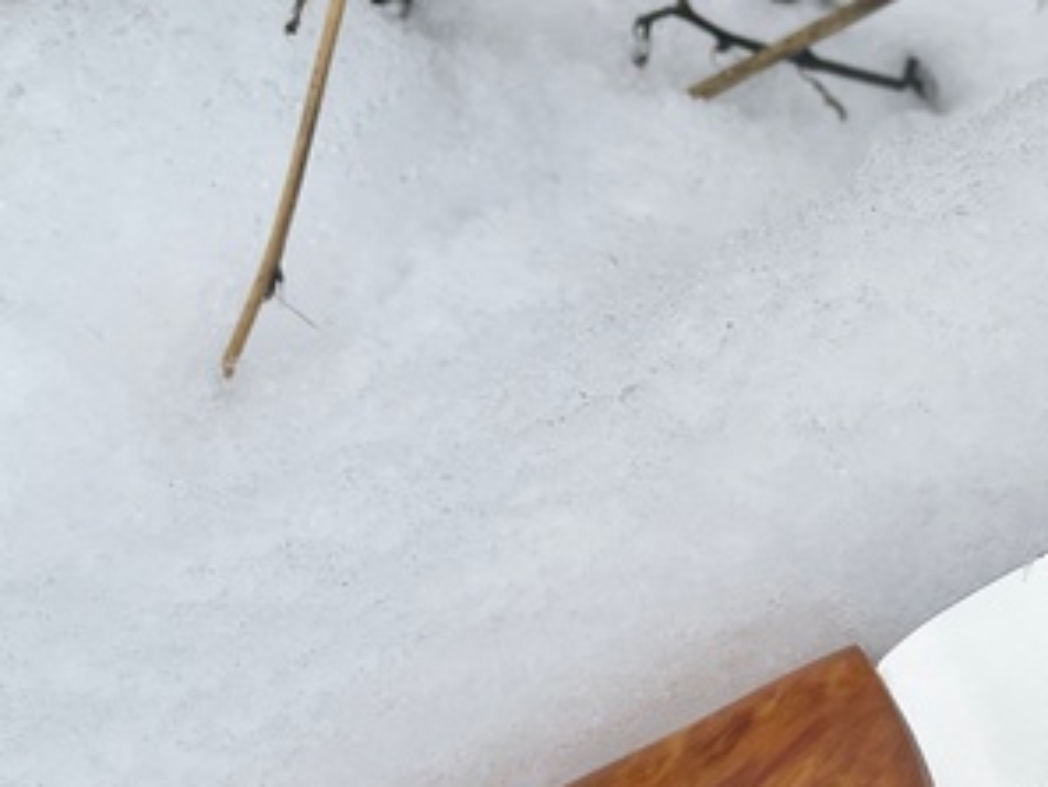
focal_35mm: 70
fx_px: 2120
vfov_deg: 20.5
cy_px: 738
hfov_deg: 26.3
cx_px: 1044
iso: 32
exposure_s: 1/355
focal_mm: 4.2
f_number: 1.6
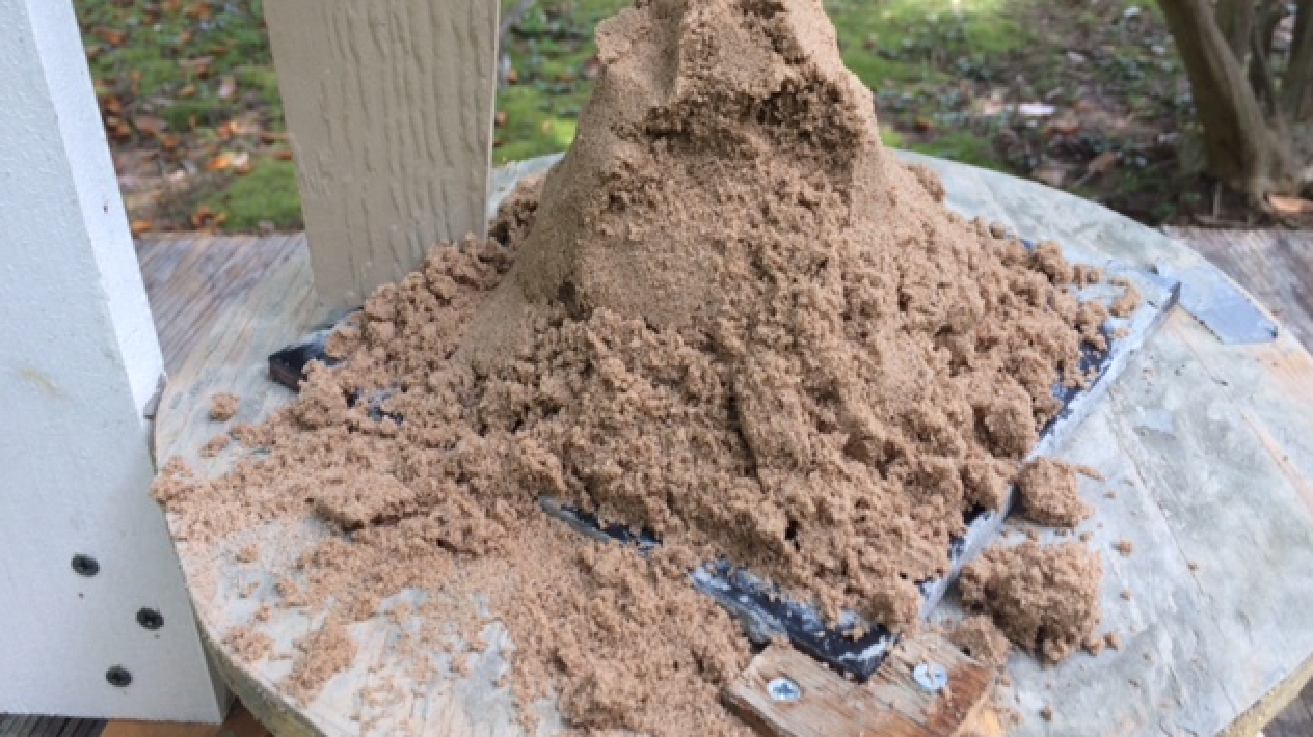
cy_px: 295
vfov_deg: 36.5
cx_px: 659
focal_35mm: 32
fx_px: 1114
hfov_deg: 61.0
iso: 40
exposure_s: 1/120
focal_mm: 4.15
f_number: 2.2
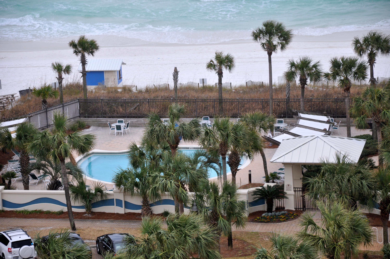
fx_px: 1704
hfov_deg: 13.1
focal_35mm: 158
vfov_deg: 8.7
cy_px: 130
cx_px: 195
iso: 200
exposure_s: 1/400
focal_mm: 105
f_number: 5.6
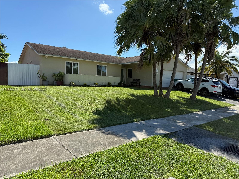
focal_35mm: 24
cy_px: 90
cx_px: 120
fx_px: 166
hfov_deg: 71.6
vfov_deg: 56.8
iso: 80
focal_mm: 6.76
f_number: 1.78
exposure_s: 1/3759
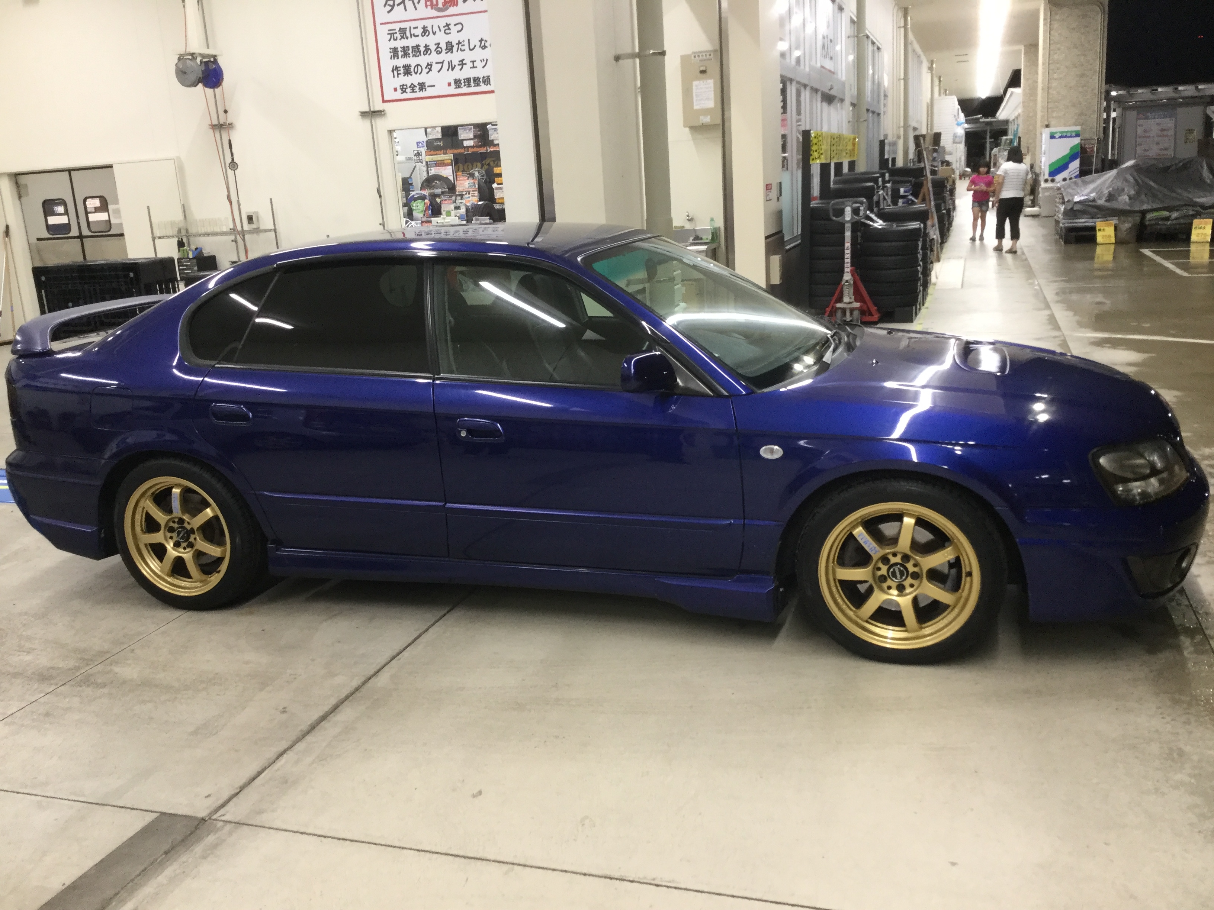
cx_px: 607
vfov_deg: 45.4
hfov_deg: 58.4
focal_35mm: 31
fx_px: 1087
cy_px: 455
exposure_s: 1/30
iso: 80
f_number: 2.4
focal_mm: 3.3
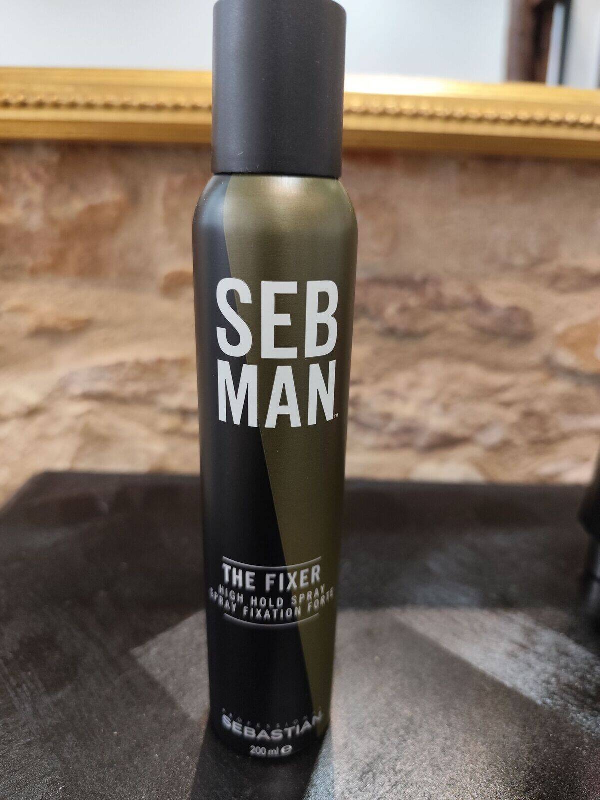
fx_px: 532
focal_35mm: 23
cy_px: 400
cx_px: 300
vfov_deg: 73.9
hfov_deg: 58.9
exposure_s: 1/50
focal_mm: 6.19
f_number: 1.65
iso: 500
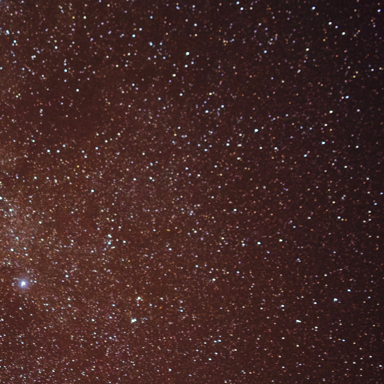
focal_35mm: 99
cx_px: -39
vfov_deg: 17.6
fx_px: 1242
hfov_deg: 17.0
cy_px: 209
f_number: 1.8
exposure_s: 15
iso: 3200
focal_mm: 35
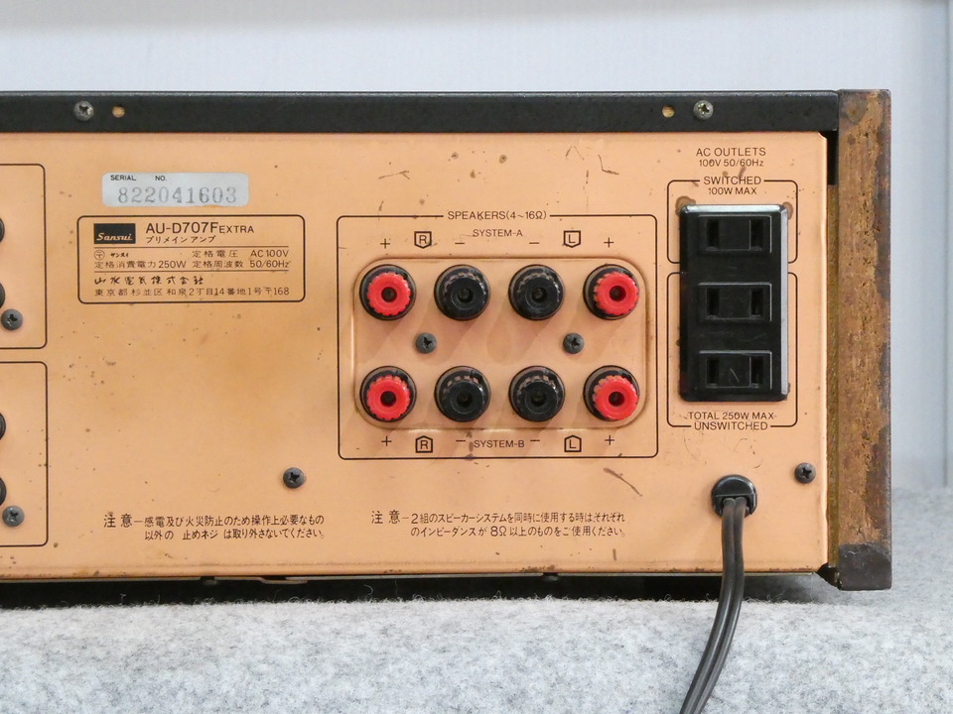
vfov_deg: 12.0
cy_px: 357
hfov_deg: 15.9
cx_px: 476
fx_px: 3414
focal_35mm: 124
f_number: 7.1
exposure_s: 1/30
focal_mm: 22.3
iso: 1600
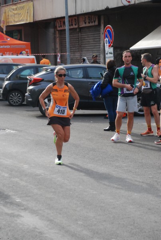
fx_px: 661
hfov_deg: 13.9
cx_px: 80
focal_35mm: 99
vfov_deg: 20.6
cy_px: 120
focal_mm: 66
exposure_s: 1/800
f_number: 5.3
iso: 1000
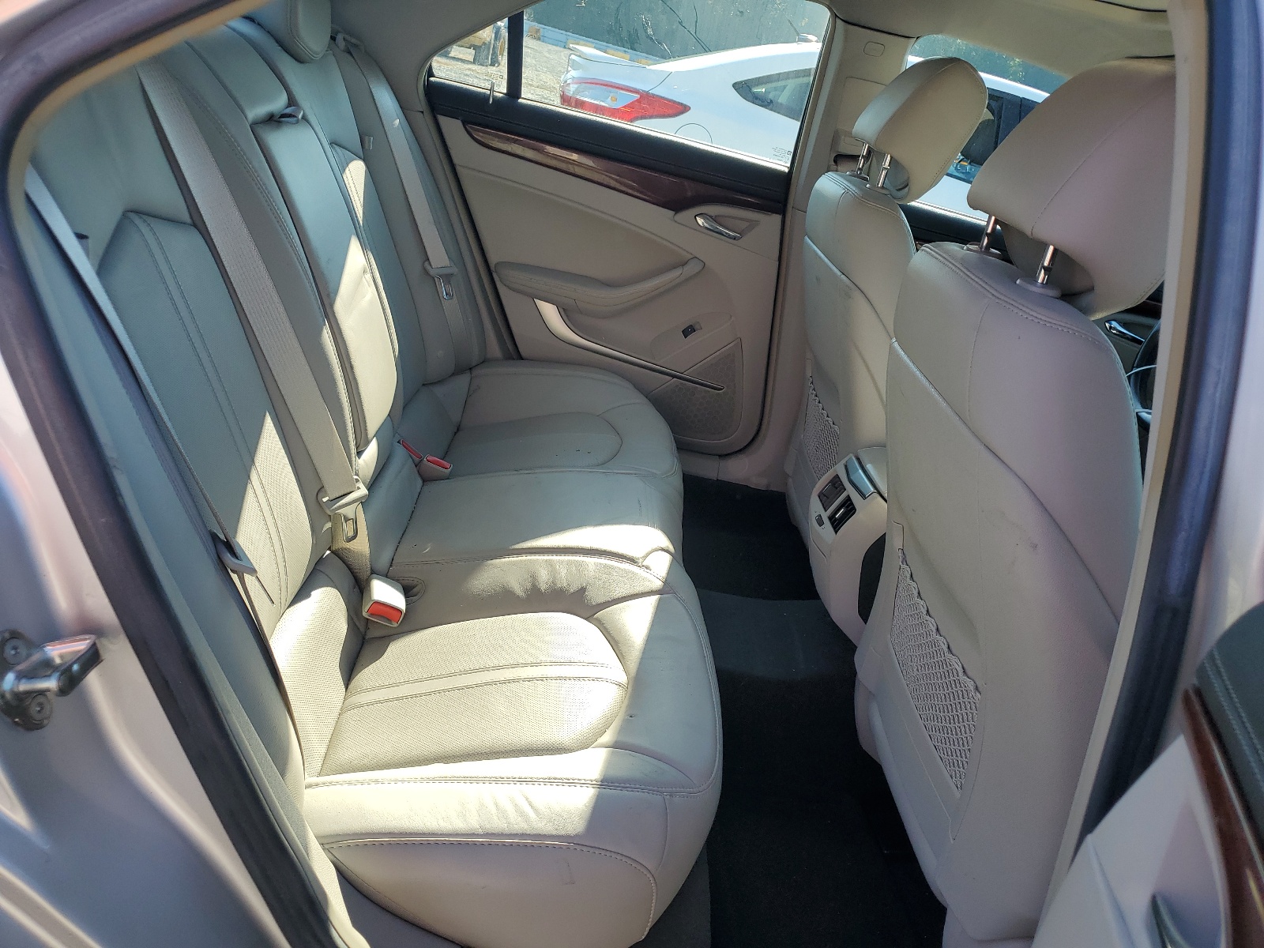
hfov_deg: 67.3
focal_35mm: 26
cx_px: 632
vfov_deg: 53.1
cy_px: 474
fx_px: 949
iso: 50
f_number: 1.5
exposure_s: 1/714
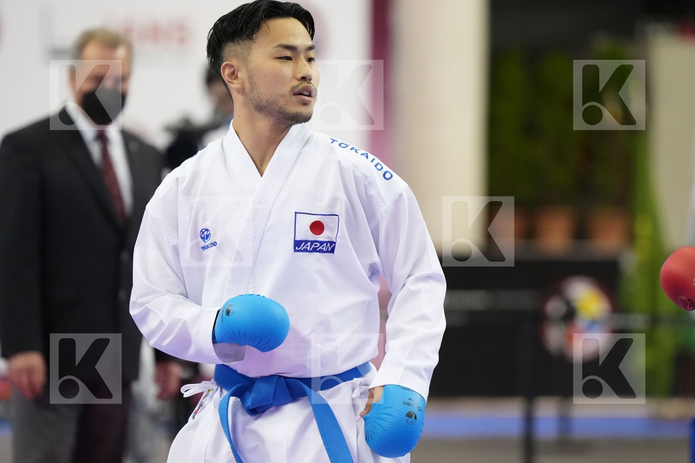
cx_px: 348
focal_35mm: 270
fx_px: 5212
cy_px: 232
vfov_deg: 5.1
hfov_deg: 7.6
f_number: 2.8
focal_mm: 180
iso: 4000
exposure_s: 1/1000
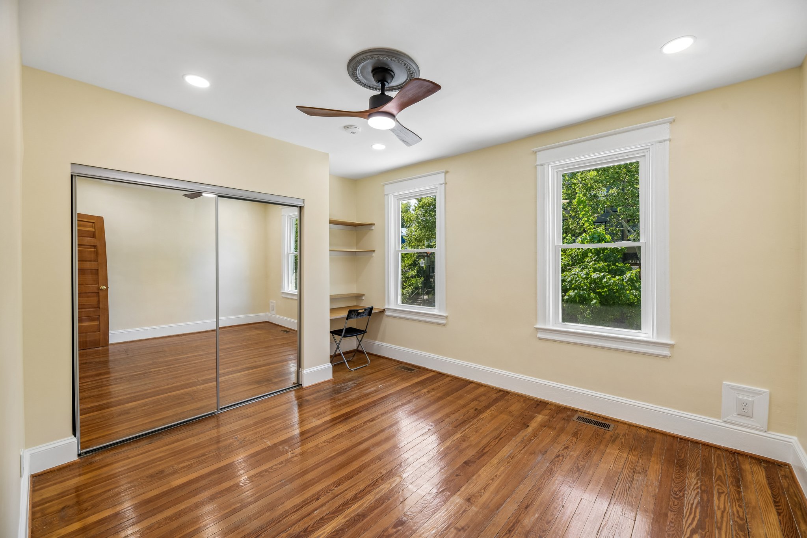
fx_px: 314
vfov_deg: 81.2
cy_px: 269
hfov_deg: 104.3
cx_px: 404
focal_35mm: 14
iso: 125
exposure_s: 1/15
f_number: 8
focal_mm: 14
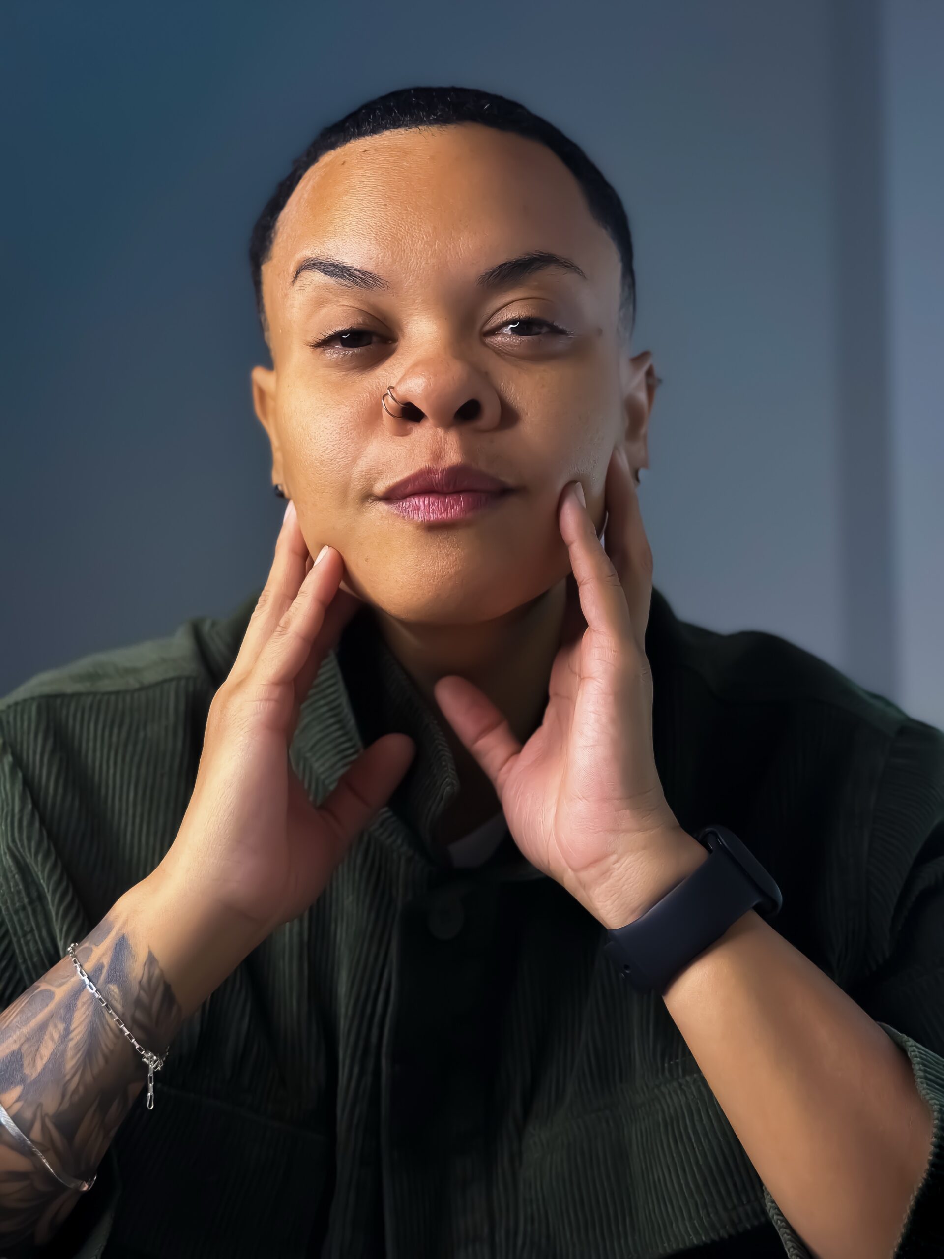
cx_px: 472
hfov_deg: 30.3
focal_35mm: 48
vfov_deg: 39.7
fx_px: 1745
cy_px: 630
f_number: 1.8
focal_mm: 6.86
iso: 200
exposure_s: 1/60
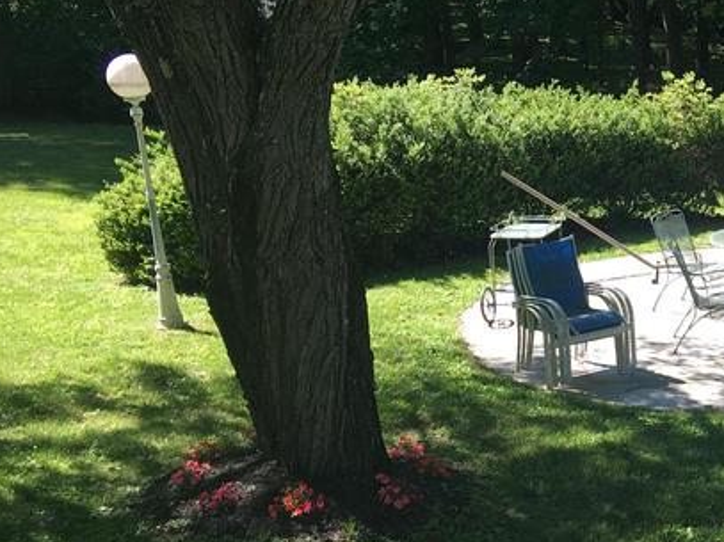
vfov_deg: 20.2
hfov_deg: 24.4
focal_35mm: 73
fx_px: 1526
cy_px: 291
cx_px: 854
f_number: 2.2
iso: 25
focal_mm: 4.15
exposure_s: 1/278
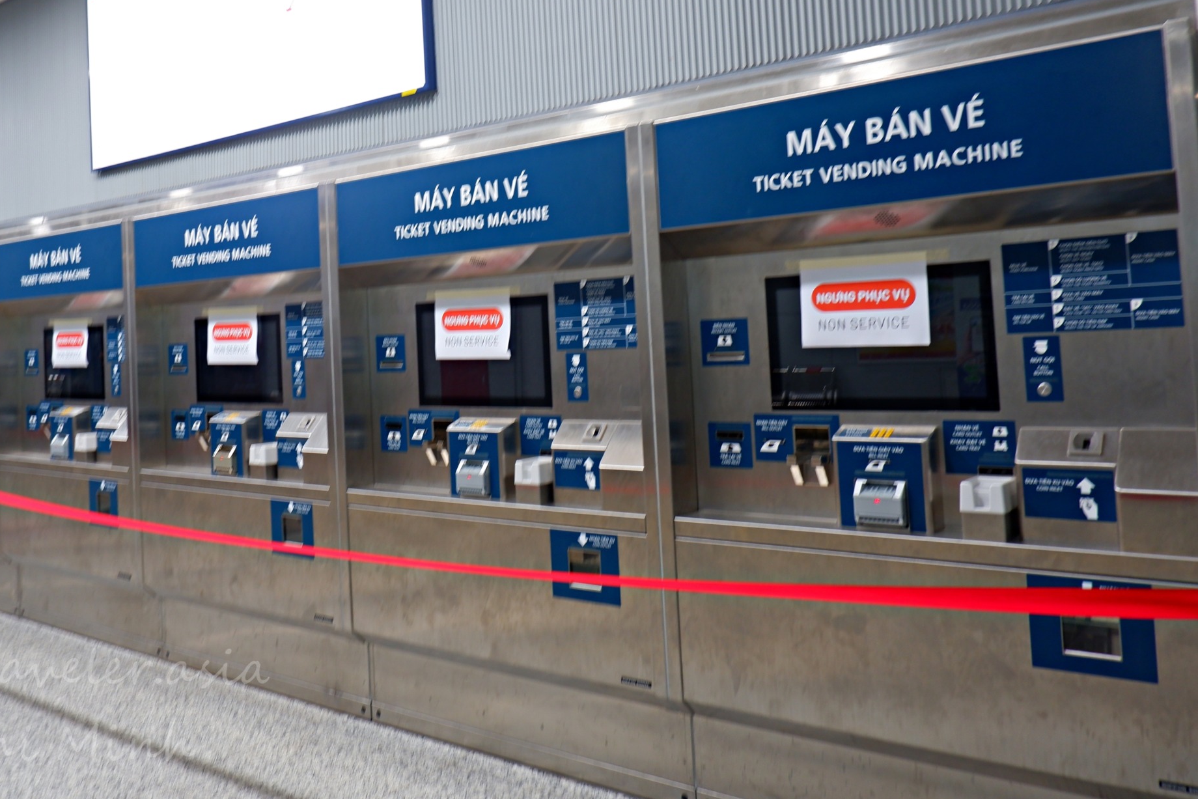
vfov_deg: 40.8
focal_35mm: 32
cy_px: 289
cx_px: 461
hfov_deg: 58.1
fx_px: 1065
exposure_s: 1/34
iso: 200
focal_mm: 15
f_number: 3.5
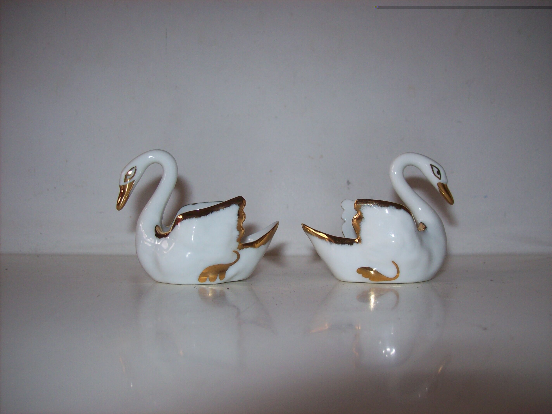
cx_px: 276
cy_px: 207
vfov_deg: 39.6
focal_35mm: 36
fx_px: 574
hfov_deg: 51.4
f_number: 2.7
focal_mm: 6
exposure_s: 1/64
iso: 80
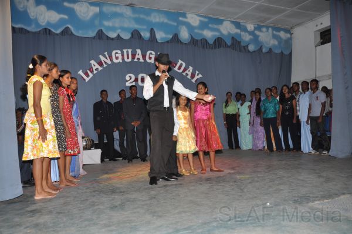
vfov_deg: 47.8
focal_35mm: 27
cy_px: 117
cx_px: 176
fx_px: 264
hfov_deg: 67.5
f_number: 5.6
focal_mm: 18
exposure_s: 1/100
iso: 200
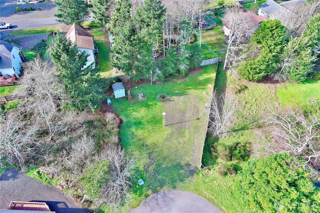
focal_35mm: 29
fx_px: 258
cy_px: 106
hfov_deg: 63.7
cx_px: 160
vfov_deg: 45.0
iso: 100
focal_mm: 10.57
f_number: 2.8
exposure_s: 1/178
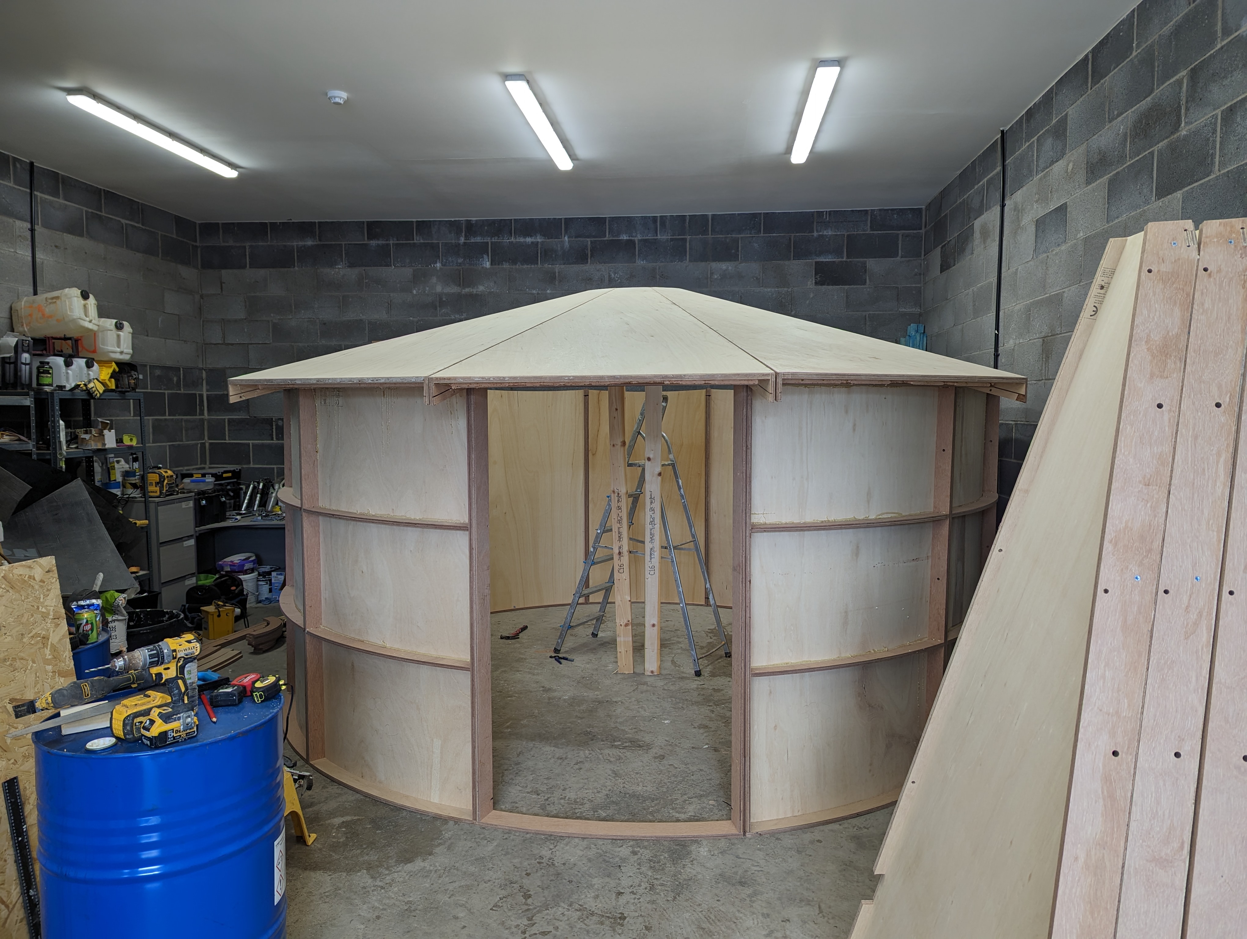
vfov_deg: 56.9
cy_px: 470
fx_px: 866
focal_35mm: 24
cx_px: 624
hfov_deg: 71.5
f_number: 1.85
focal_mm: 6.81
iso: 49
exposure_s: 1/100
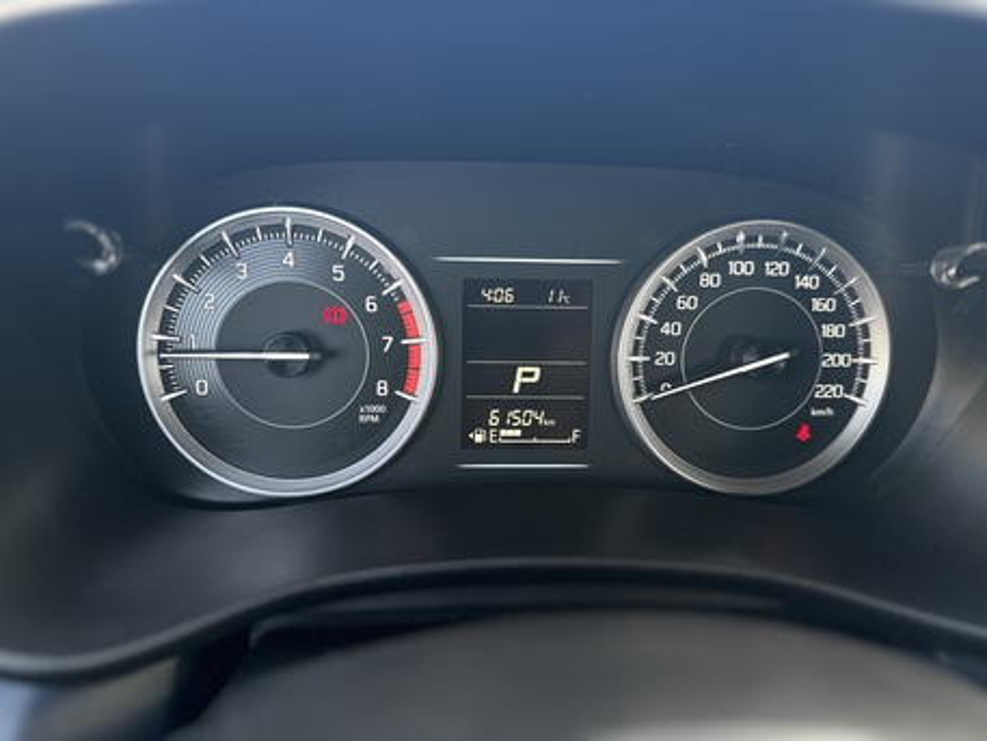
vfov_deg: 56.8
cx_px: 494
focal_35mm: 24
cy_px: 370
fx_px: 684
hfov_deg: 71.6
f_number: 1.78
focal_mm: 6.86
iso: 160
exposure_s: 1/121
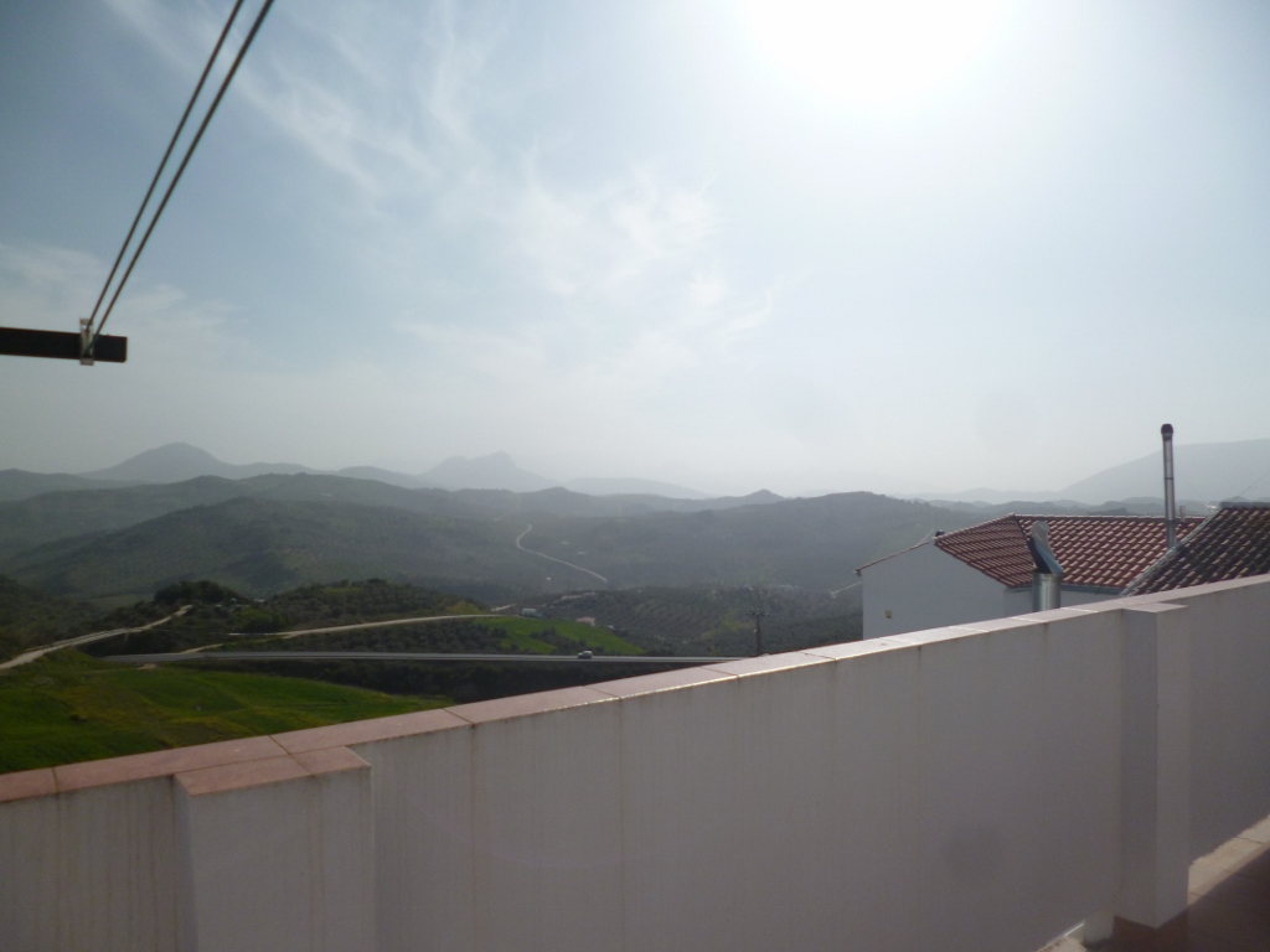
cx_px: 635
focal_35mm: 24
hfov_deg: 71.6
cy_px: 476
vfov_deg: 56.8
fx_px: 881
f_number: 9
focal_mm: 4.3
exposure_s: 1/400
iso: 100
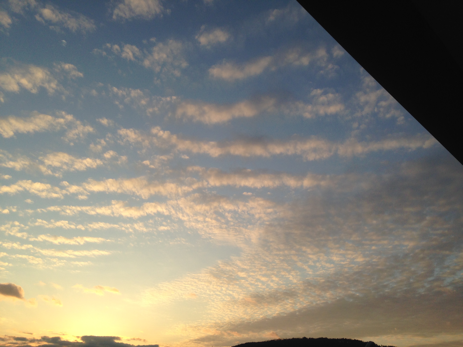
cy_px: 174
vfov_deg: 42.9
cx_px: 232
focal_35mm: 33
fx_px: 441
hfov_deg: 55.4
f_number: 2.4
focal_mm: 4.12
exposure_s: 1/1106
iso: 50
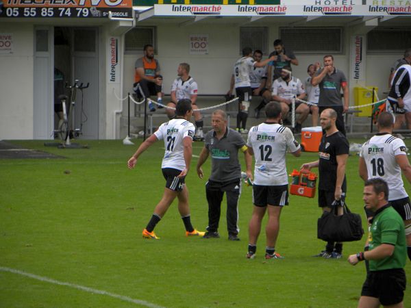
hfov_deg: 4.7
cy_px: 154
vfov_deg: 3.5
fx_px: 5046
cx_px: 206
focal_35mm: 425
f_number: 5
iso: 64
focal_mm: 75.7
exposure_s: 1/153
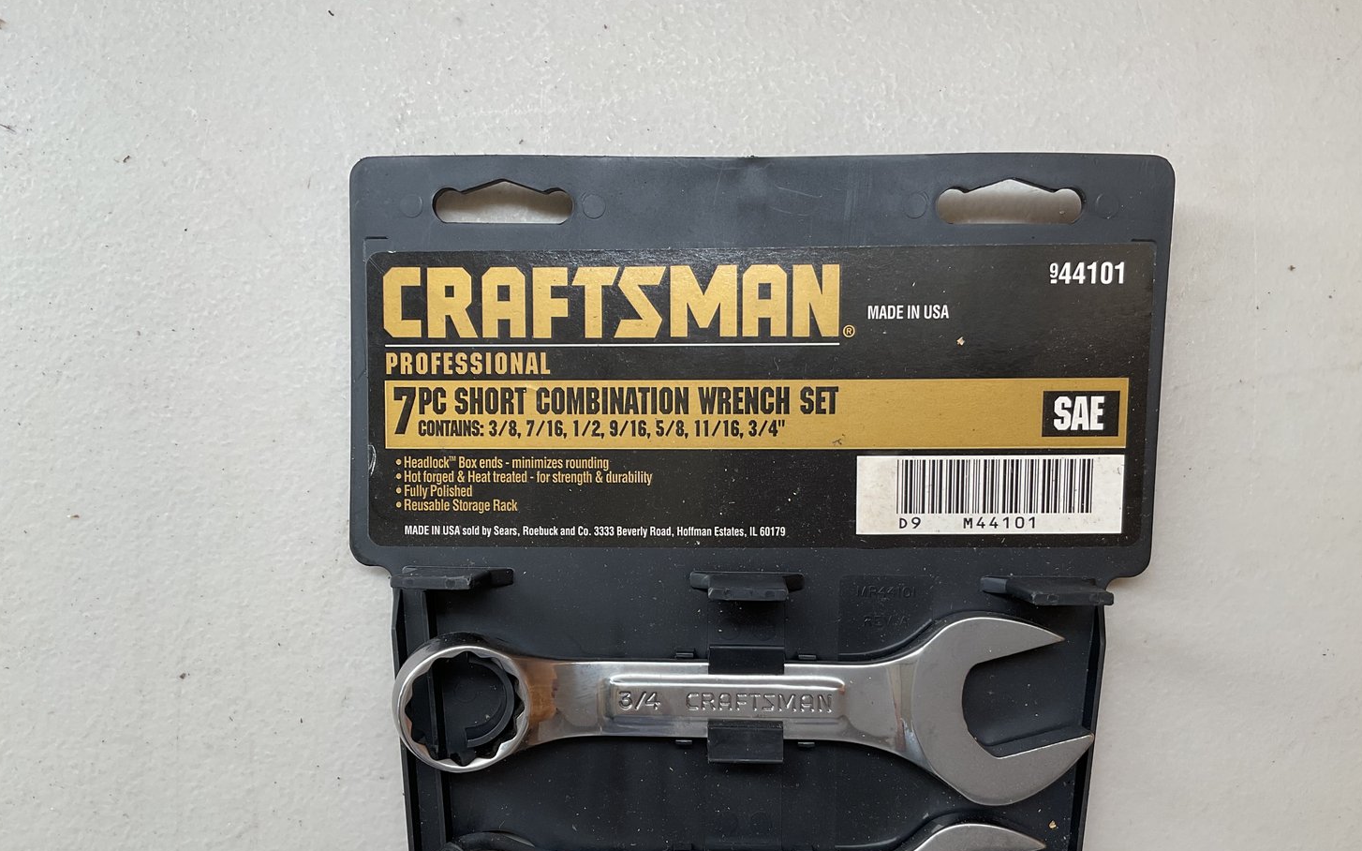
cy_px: 526
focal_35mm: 32
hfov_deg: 59.7
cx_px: 704
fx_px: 1188
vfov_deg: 39.2
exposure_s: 1/120
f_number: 1.8
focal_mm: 3
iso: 25
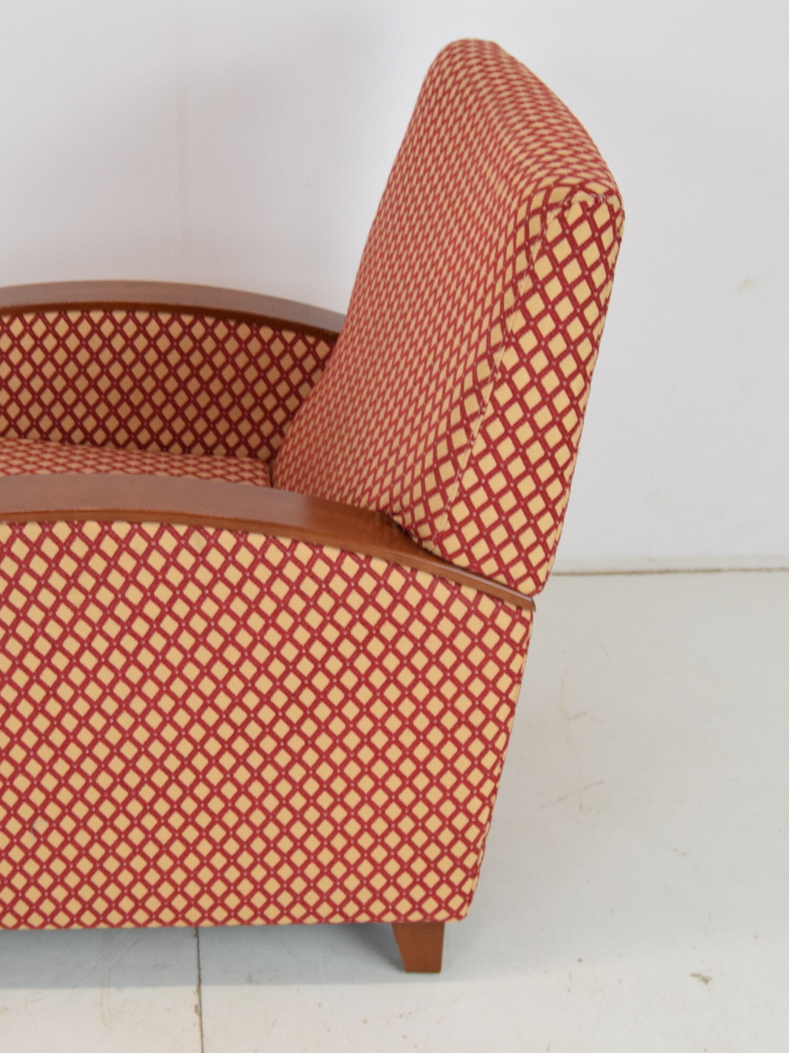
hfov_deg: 25.3
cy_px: 529
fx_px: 1733
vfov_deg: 33.8
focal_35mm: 57
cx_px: 169
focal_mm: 26
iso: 1600
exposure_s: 1/160
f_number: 6.3
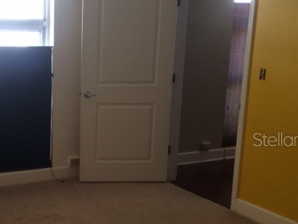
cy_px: 139
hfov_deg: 32.7
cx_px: 53
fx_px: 491
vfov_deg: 25.6
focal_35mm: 57
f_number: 2.2
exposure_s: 1/30
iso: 50
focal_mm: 4.12
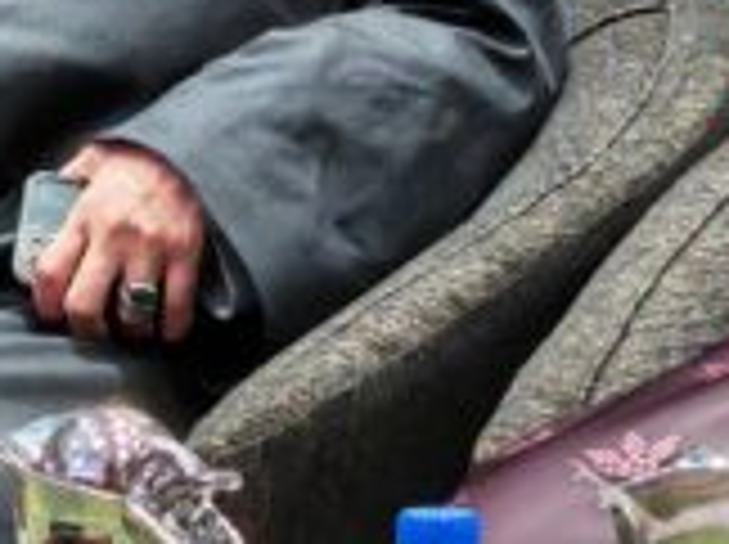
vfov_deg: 4.6
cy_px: -355
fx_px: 6792
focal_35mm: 323
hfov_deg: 6.1
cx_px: 490
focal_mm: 6.83
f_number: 1.4
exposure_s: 1/50
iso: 80
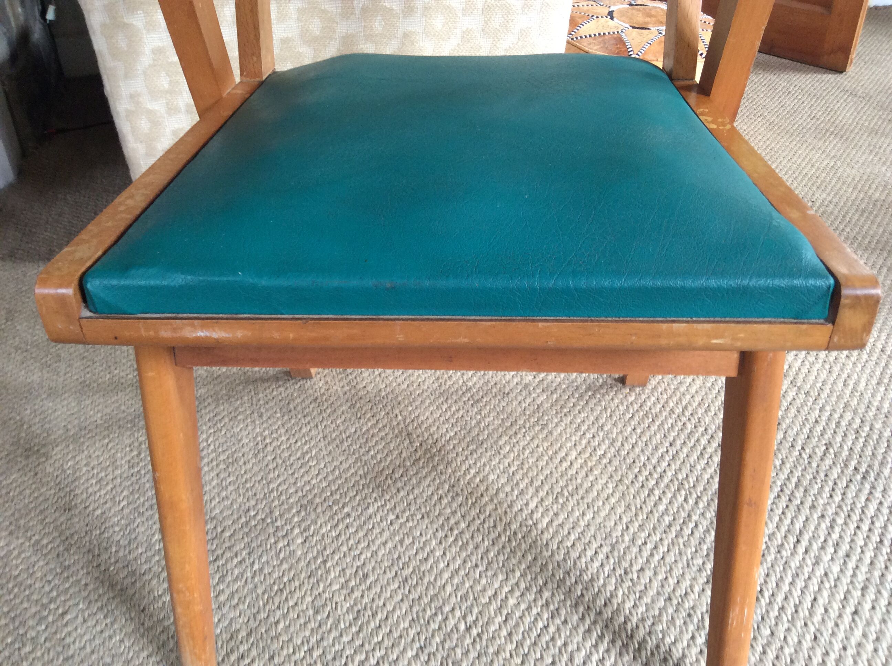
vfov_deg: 44.1
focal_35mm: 32
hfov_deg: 56.9
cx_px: 446
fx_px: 823
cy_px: 333
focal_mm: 3.3
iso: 80
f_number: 2.4
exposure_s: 1/25
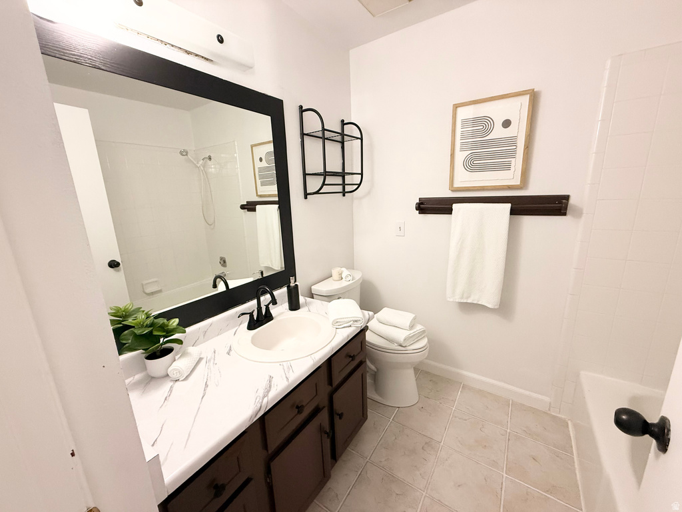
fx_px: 276
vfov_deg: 85.7
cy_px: 256
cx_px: 341
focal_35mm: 14
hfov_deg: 102.1
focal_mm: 2.22
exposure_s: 1/60
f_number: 2.2
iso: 320
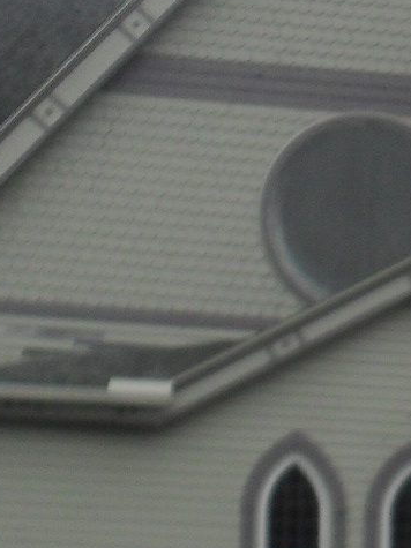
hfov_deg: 9.6
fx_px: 2392
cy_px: 374
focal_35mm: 151
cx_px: 558
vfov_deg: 13.1
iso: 100
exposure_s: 1/350
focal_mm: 6.3
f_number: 3.2
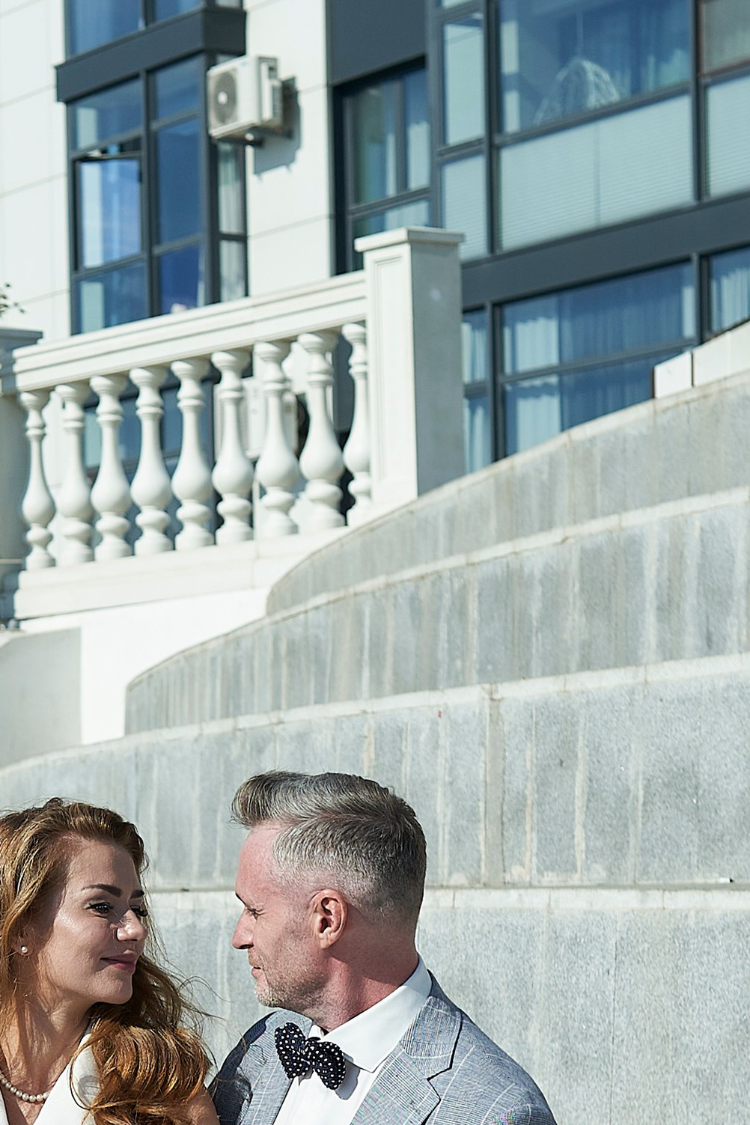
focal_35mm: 115
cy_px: 1023
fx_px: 3593
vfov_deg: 17.5
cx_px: 46
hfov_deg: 11.8
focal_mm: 30
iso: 100
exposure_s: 1/1250
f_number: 4
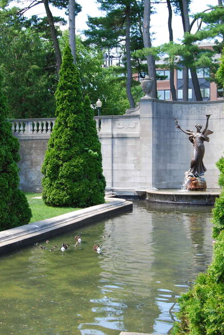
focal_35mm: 51
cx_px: 113
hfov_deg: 26.5
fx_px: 475
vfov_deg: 38.8
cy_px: 162
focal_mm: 28
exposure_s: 1/60
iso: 200
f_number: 8
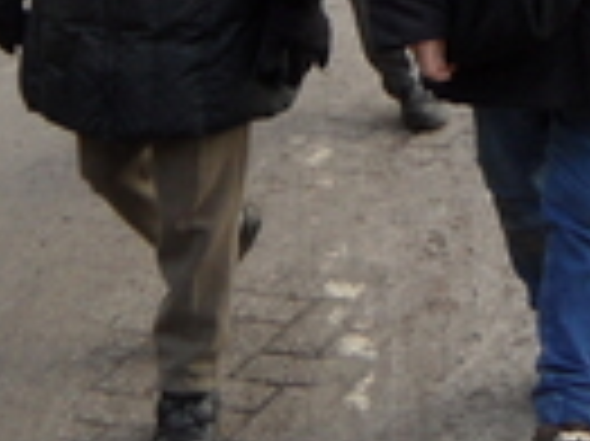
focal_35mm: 110
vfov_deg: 12.3
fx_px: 1873
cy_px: -346
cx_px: 716
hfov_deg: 17.1
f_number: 3.2
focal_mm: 3.9
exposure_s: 1/180
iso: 80
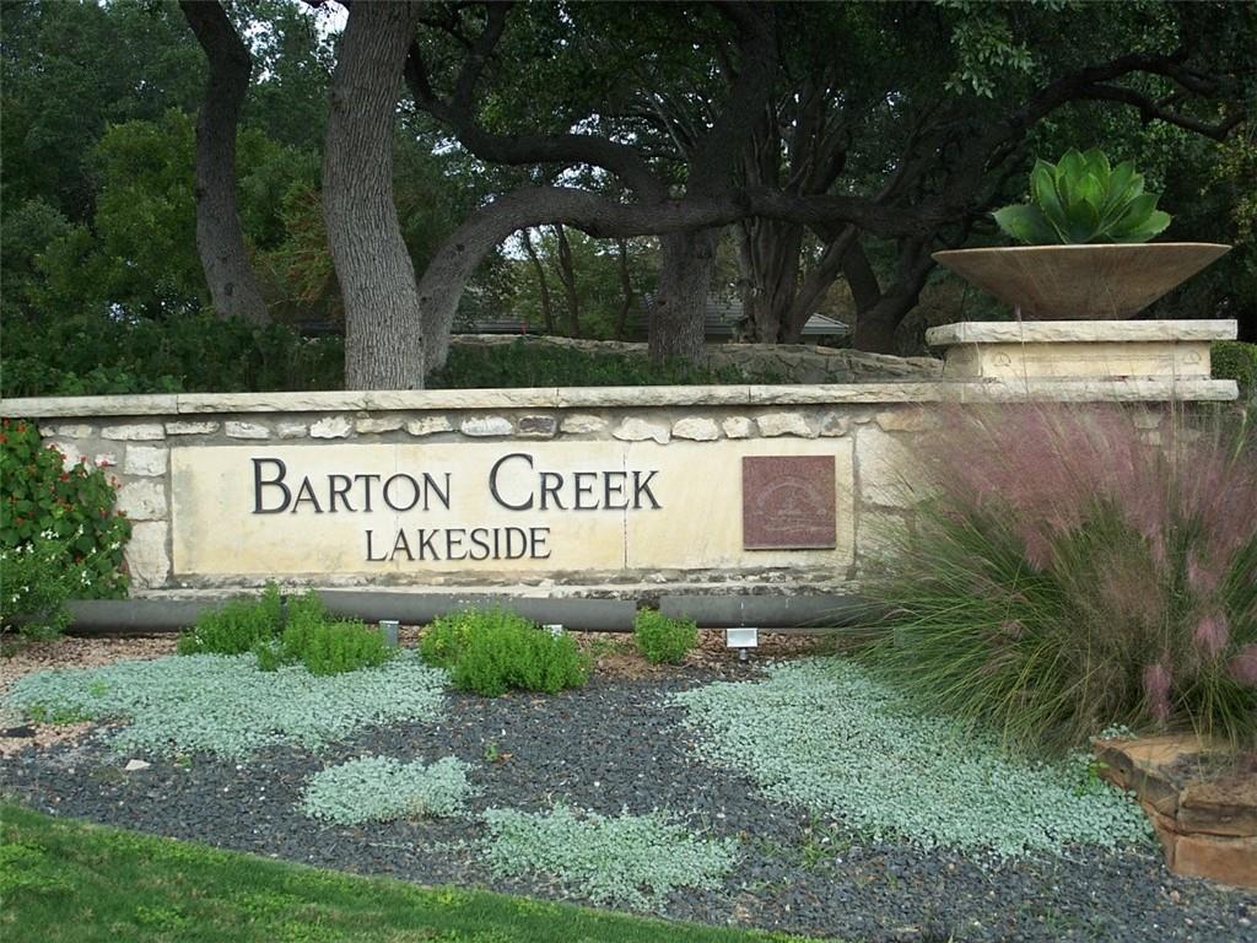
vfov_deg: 24.8
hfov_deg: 32.7
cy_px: 472
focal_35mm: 59
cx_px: 628
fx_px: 2142
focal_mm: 12.6
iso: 64
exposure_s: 1/200
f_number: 3.2
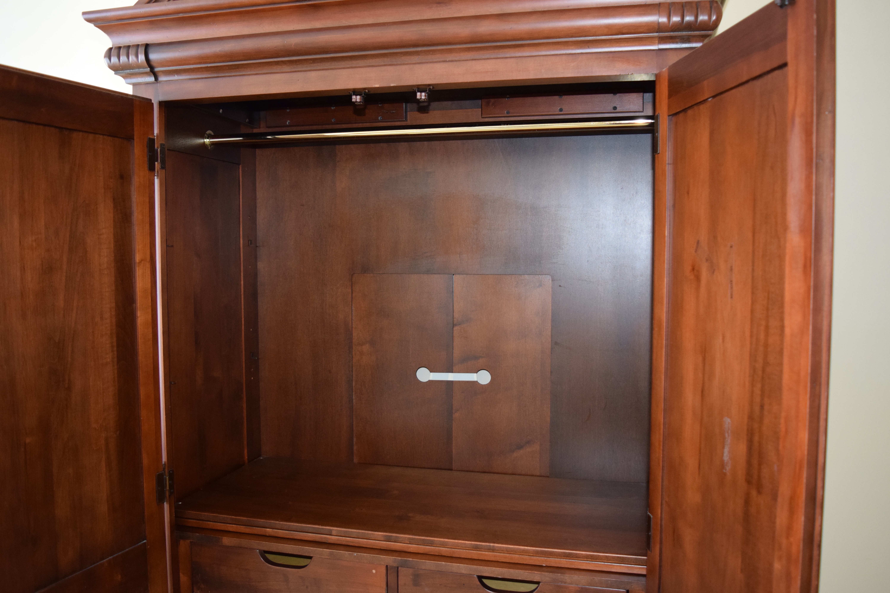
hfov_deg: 61.9
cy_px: 296
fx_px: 742
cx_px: 445
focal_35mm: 30
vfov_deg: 43.6
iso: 1800
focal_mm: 20
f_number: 3.5
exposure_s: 1/30
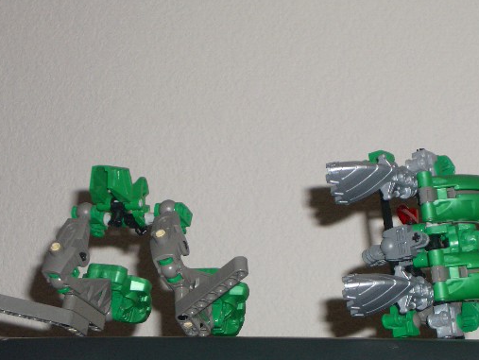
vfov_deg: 13.4
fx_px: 1537
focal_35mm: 111
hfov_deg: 17.7
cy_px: 201
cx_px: 265
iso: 100
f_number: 4.4
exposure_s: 1/60
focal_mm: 14.6
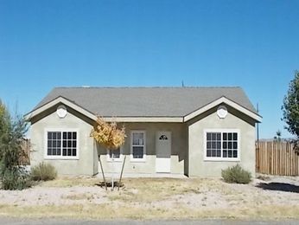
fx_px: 337
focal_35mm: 39
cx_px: 150
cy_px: 112
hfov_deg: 47.8
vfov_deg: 36.9
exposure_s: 1/200
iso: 80
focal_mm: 6.9
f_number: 9.8
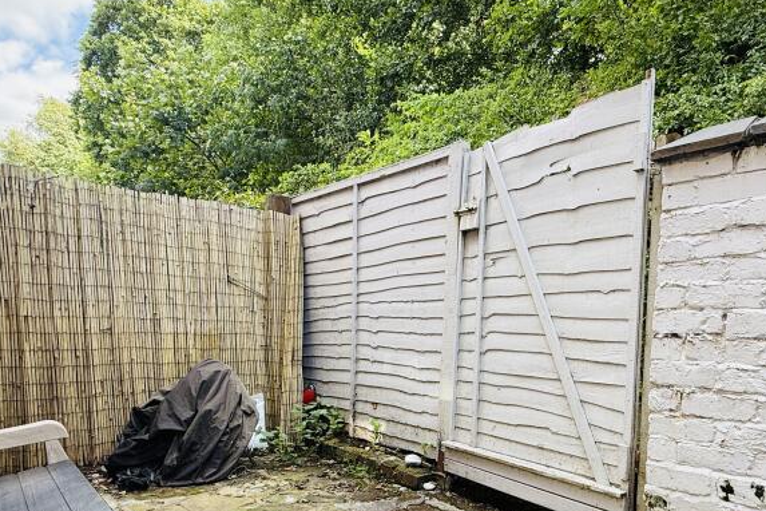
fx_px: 553
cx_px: 442
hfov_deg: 69.0
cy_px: 360
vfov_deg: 48.3
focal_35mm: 26
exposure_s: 1/178
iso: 50
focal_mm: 2.22
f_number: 2.2
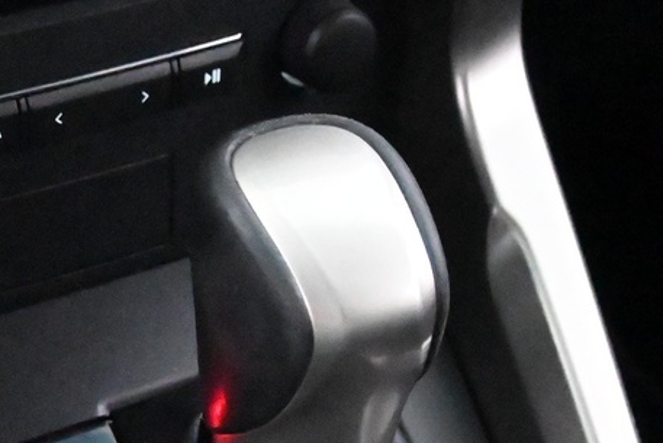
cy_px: 517
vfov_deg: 5.2
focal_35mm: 266
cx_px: 90
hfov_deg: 7.7
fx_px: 4900
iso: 18000
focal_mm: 50
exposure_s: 1/80
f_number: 6.3
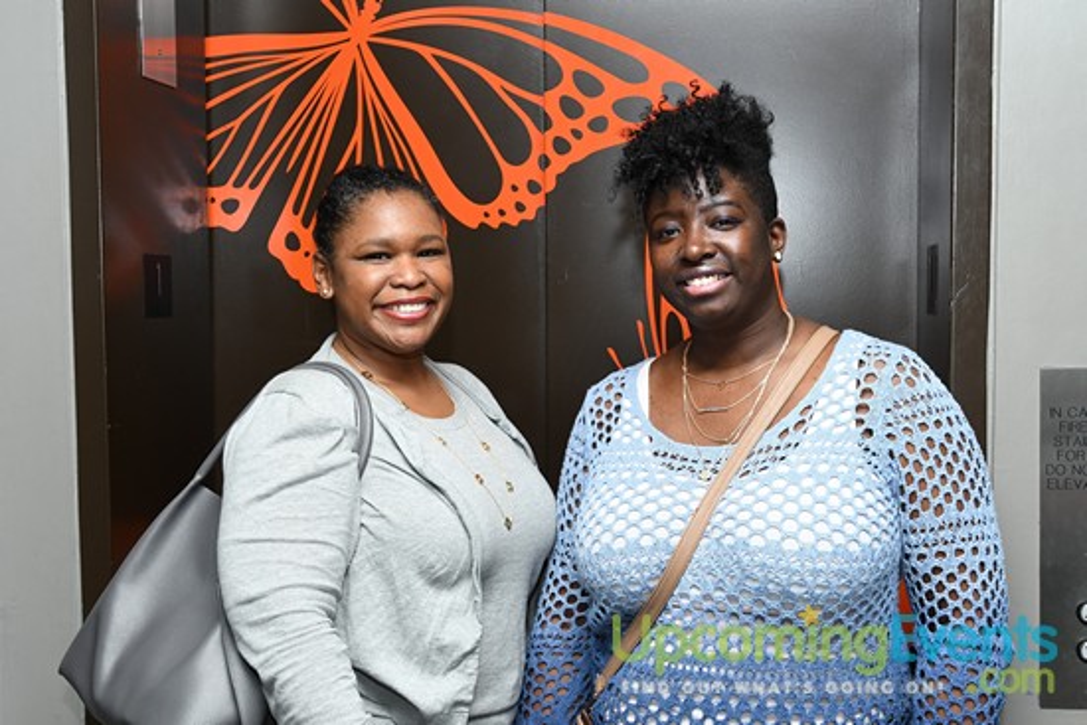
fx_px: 1268
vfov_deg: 31.9
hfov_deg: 46.4
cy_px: 362
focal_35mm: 42
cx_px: 544
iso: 800
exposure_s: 1/125
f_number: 6.3
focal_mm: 28
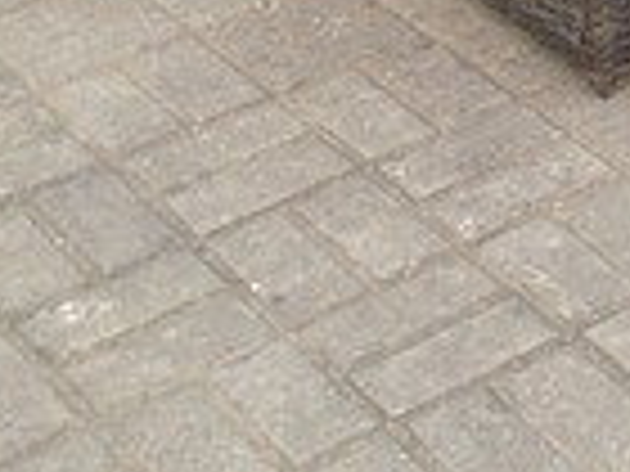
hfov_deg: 13.0
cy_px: -218
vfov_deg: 10.4
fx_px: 2512
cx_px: 1123
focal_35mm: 138
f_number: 2.4
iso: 50
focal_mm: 4.28
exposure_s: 1/30
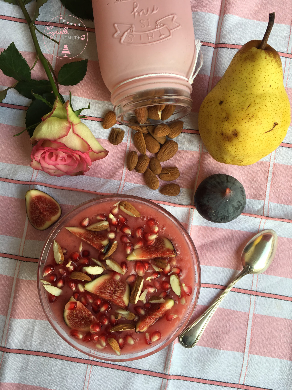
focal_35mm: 29
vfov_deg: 61.7
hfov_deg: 48.2
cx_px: 146
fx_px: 326
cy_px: 195
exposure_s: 1/221
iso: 25
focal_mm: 4.15
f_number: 2.2
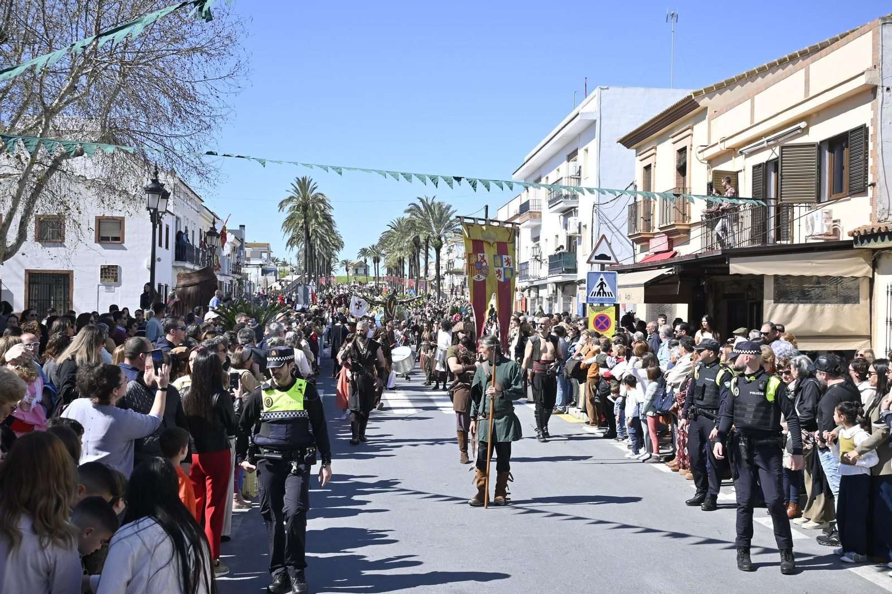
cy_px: 297
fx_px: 1040
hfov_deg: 46.4
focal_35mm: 42
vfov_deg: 31.9
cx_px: 446
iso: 125
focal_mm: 28
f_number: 6.3
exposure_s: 1/400
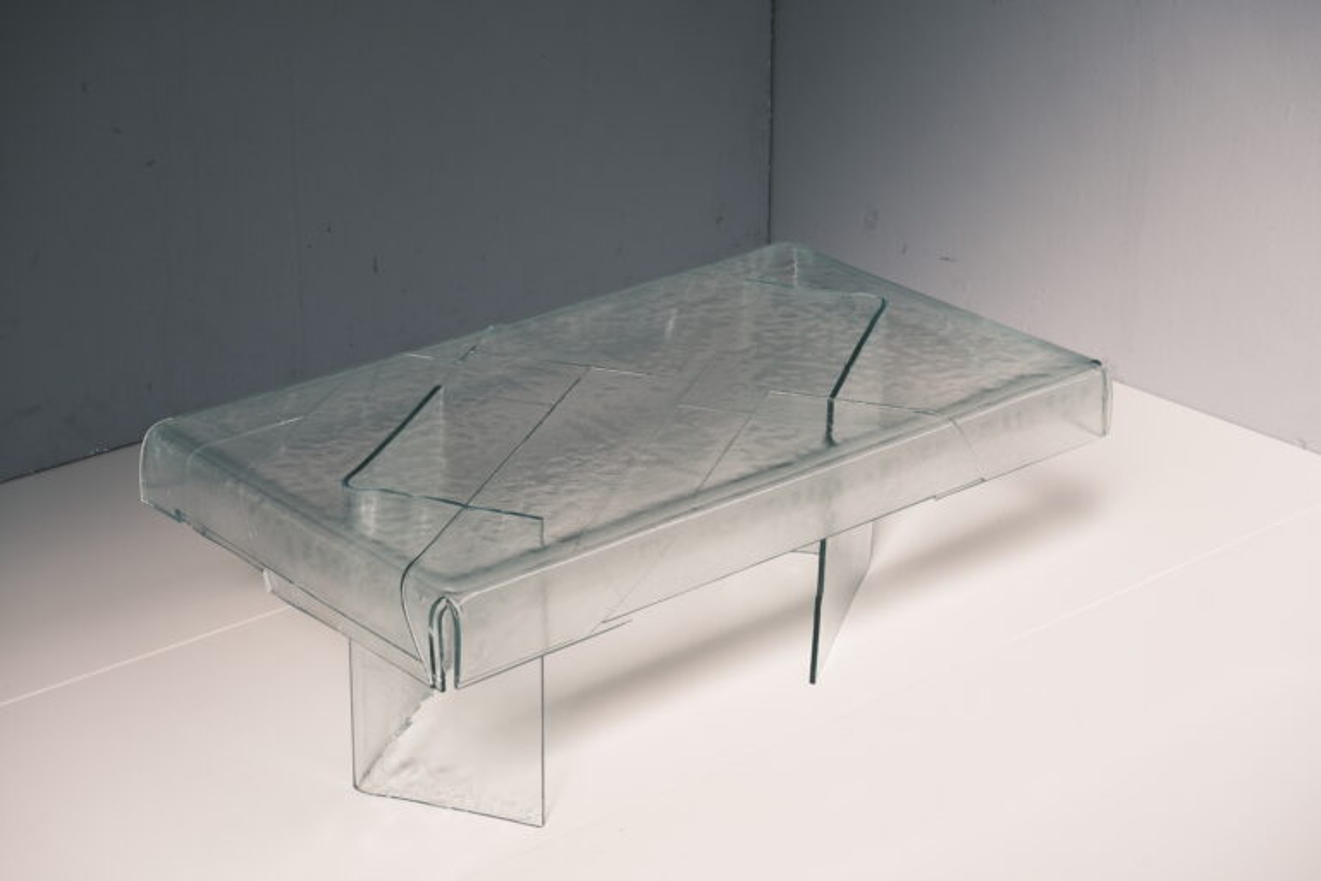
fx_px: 2752
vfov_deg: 18.2
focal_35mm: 75
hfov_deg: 27.0
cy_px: 440
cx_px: 660
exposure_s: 1/160
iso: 160
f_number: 8
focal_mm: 50
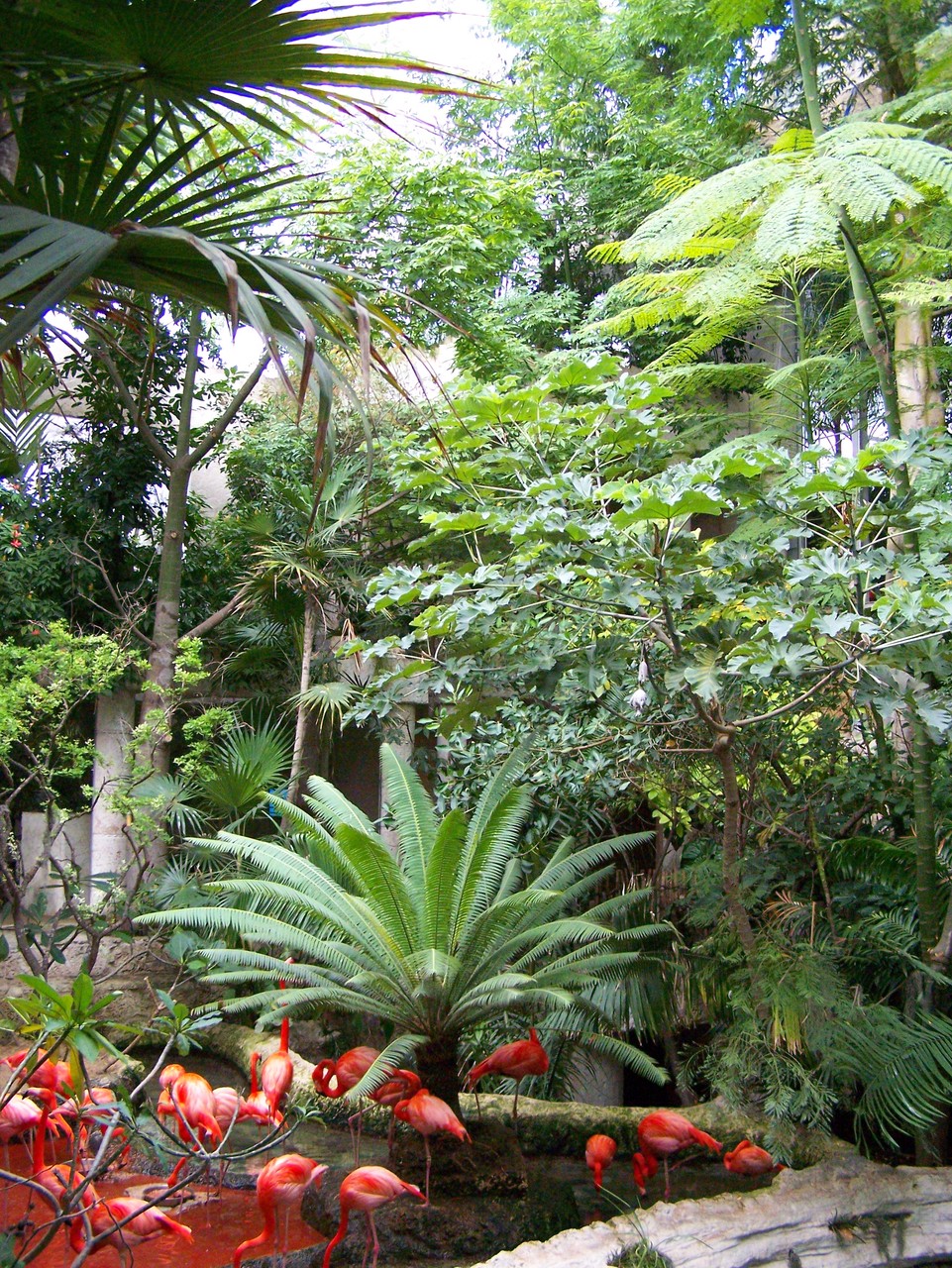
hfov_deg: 37.7
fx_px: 1392
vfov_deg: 49.0
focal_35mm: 38
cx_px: 476
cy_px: 634
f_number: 2.8
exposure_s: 1/160
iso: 400
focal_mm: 6.3
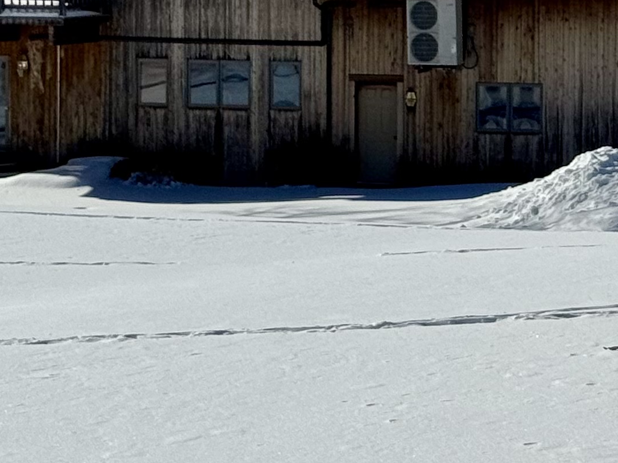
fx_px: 3213
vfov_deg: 8.2
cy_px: -73
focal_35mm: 180
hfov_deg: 10.8
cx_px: 753
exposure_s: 1/15385
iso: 64
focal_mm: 6.76
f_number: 1.78
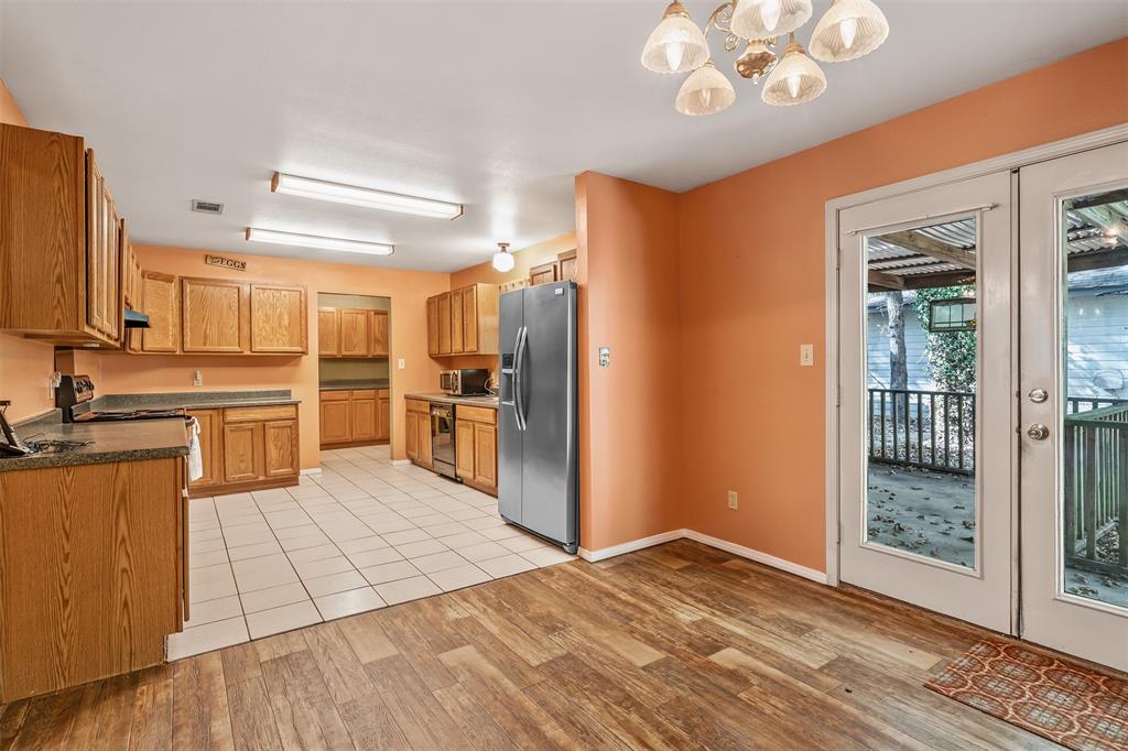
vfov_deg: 70.4
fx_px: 532
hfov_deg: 93.3
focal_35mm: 17
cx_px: 564
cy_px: 376
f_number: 8
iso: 800
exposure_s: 1/5
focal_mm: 17
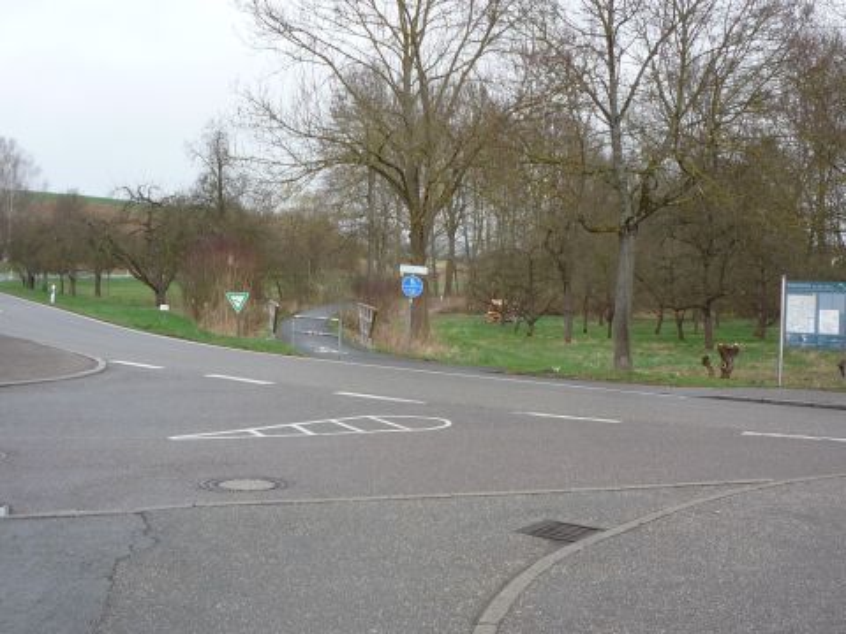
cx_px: 423
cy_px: 317
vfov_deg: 28.0
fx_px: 1271
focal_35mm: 52
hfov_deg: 36.8
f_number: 4
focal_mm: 5.3
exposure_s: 1/100
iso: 100
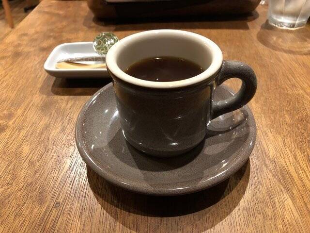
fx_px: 251
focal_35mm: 28
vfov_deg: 49.7
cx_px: 155
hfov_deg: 63.4
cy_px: 116
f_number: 1.8
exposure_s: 1/9
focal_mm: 3.99
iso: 100
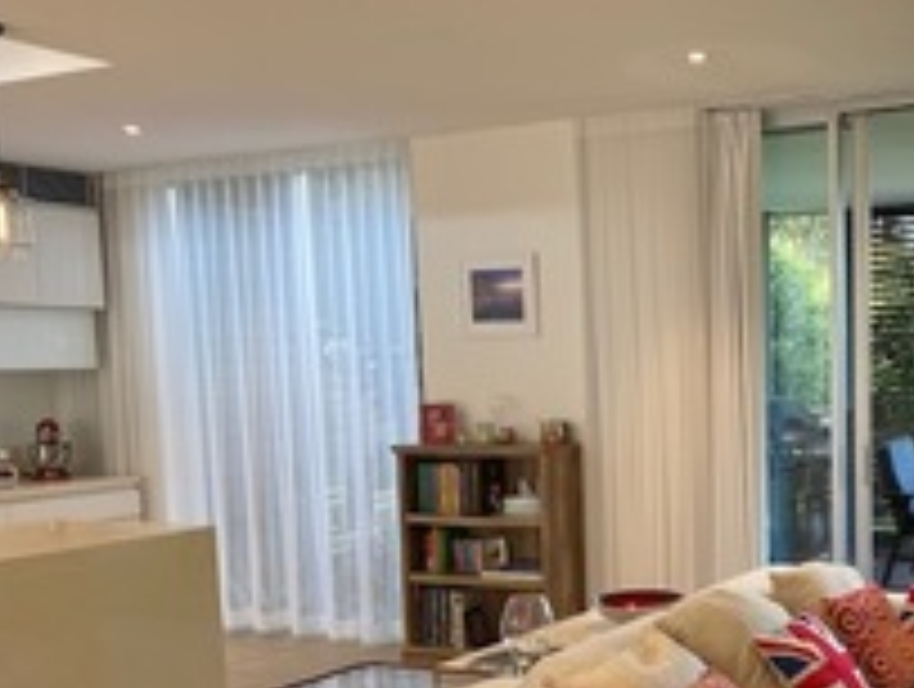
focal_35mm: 46
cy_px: 508
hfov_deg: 39.3
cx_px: 752
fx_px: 1217
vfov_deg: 31.1
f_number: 1.8
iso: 64
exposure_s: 1/100
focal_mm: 4.25
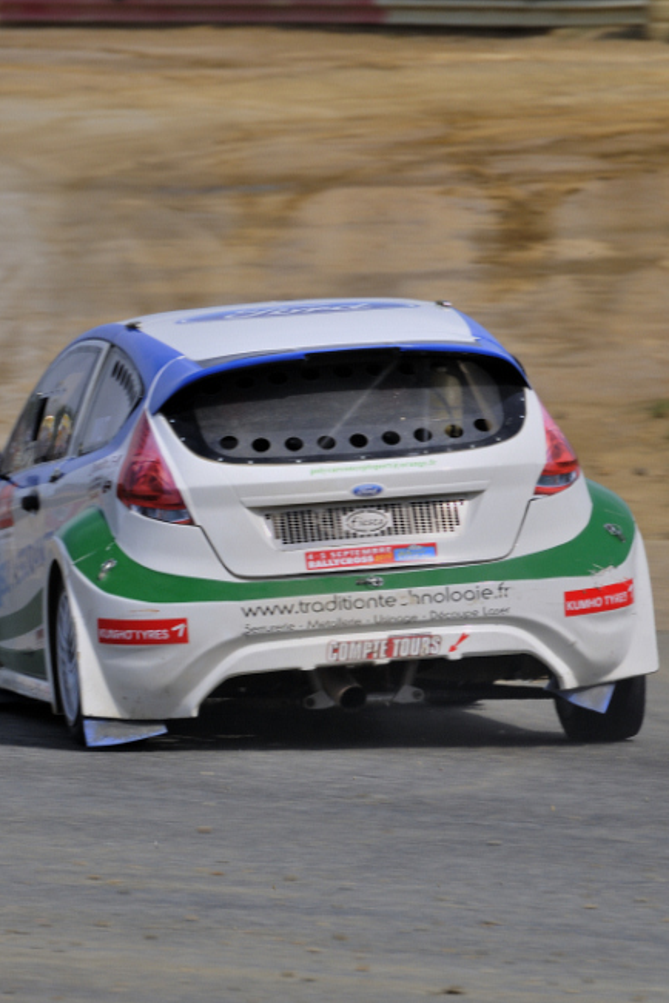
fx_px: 14104
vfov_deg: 4.1
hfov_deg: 2.7
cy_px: 502
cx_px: 162
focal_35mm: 506
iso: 200
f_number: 9
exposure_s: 1/320
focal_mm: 220
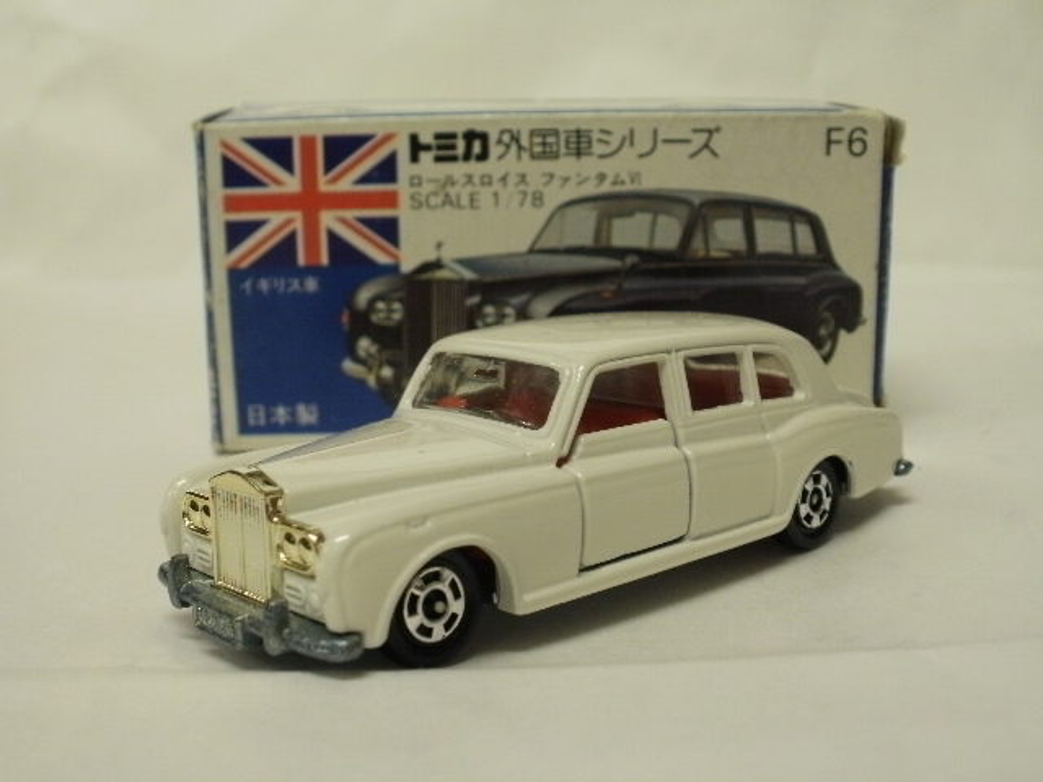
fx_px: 1326
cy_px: 391
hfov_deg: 42.9
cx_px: 522
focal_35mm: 44
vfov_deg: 32.9
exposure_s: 1/13
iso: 125
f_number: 4
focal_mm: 7.7
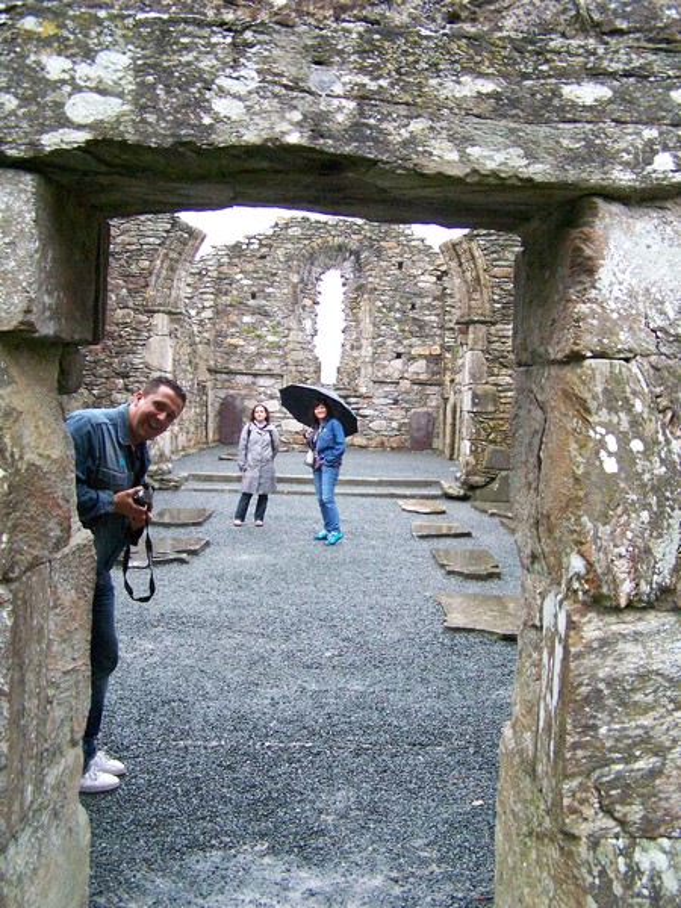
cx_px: 340
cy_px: 454
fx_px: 997
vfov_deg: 49.0
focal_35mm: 38
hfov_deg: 37.7
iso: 400
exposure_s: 1/160
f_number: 2.8
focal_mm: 6.3
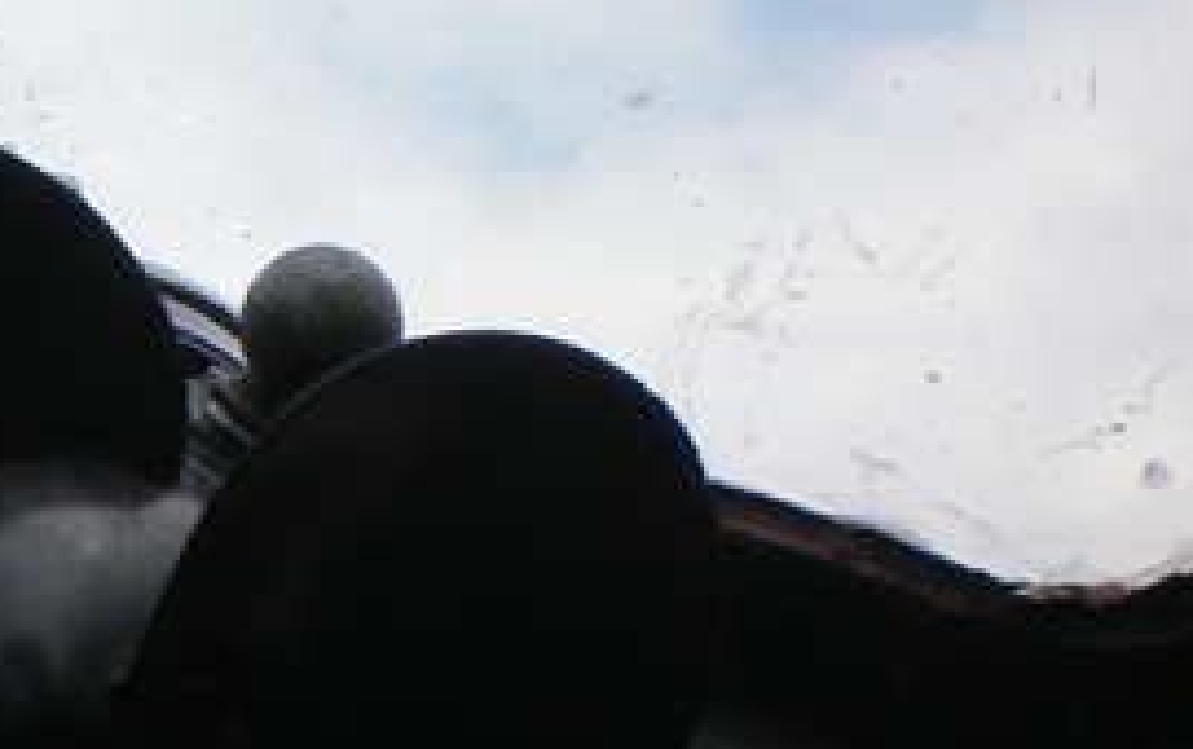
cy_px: 912
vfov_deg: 13.4
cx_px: 110
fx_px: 3092
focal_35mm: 95
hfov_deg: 21.3
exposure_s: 1/500
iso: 64
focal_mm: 6.3
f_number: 4.6
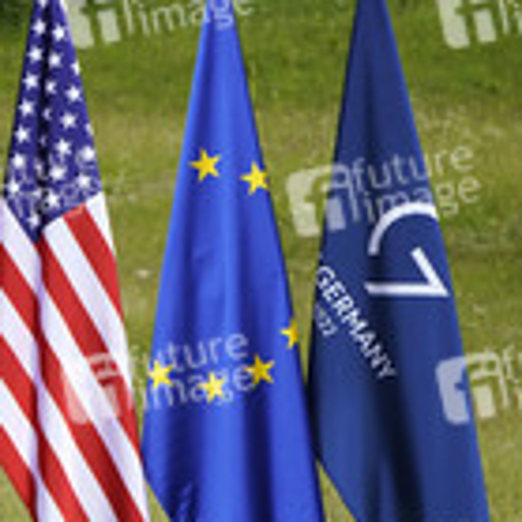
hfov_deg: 5.1
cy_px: 285
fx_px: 5784
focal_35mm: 339
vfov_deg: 5.2
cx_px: -317
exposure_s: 1/640
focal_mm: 123
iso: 400
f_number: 5.6
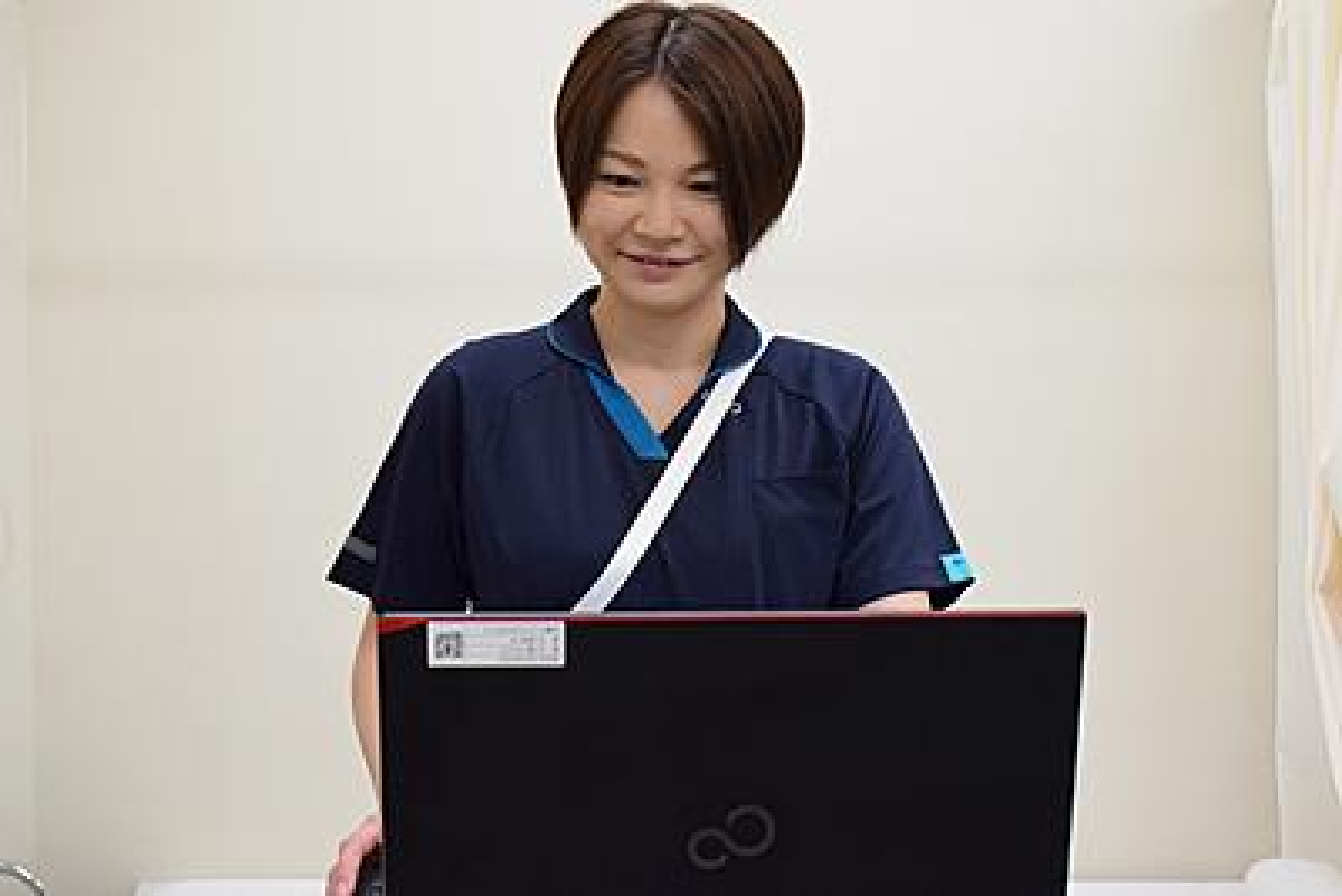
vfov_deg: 28.1
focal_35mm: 48
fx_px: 1790
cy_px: 448
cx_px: 671
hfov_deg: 41.1
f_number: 8
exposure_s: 1/250
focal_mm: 32
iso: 5000
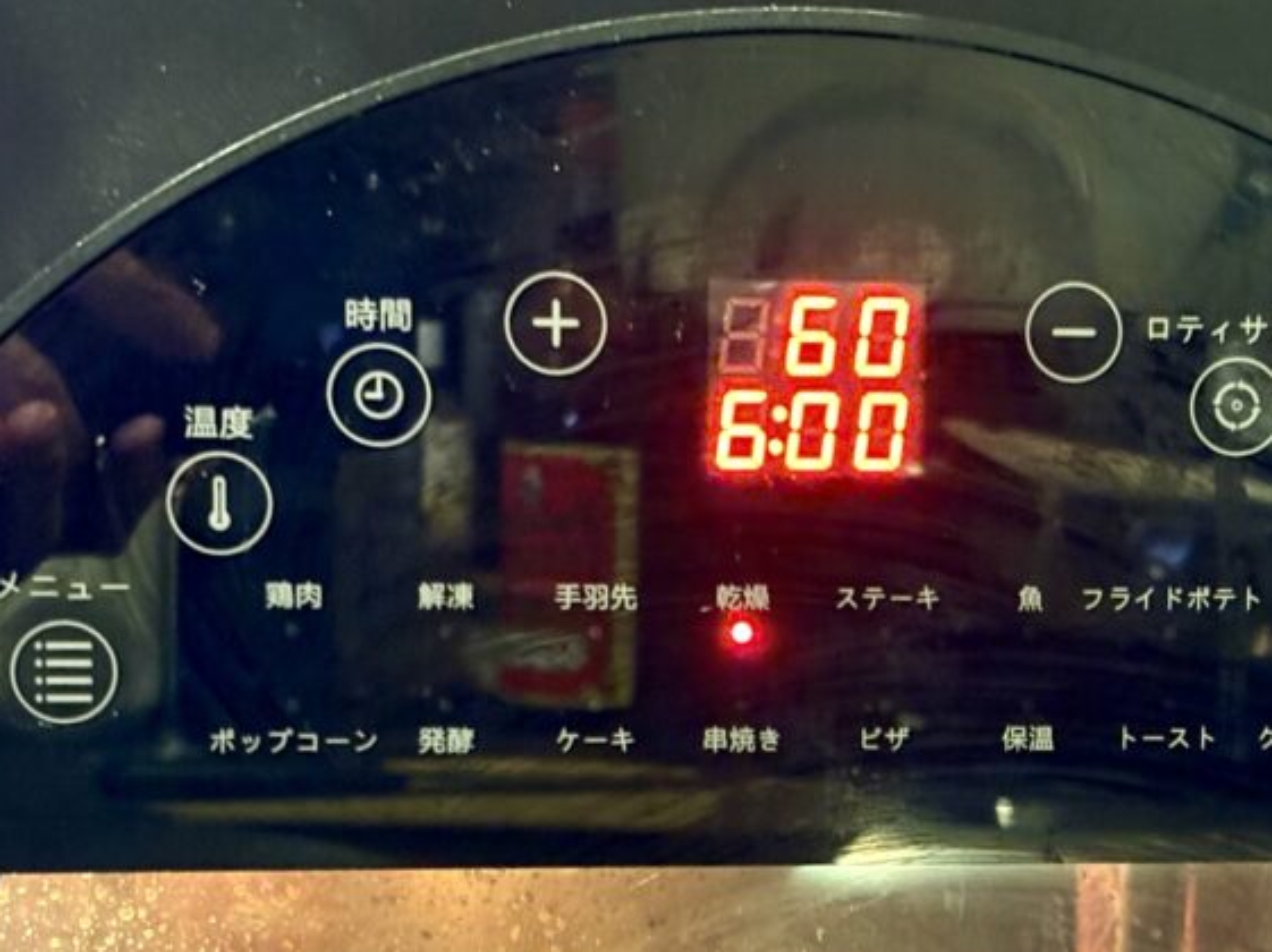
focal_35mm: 95
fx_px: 3489
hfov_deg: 20.6
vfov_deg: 15.4
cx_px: 887
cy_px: 755
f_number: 1.6
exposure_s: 1/19
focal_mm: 5.96
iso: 320
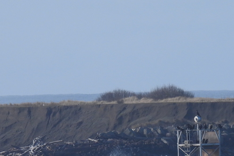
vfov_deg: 1.1
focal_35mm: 1203
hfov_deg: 1.7
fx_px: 7819
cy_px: 218
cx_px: 121
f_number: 5
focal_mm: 80.3
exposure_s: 1/500
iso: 100
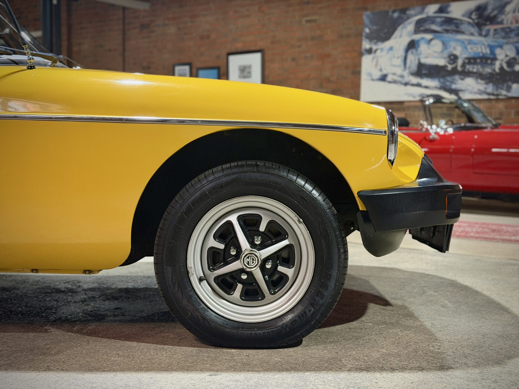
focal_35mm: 48
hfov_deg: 39.7
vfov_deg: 30.3
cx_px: 260
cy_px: 194
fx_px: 720
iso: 250
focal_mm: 6.76
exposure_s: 1/33
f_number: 1.78
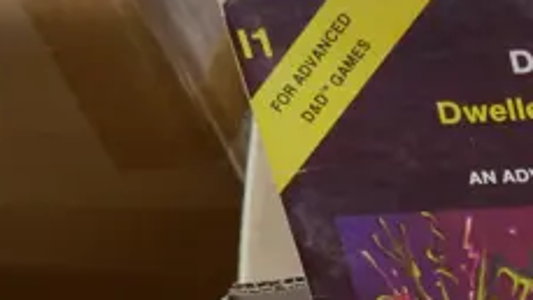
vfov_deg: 7.8
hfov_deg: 13.0
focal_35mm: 146
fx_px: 2064
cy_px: 659
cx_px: 1017
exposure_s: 1/60
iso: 320
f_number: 3.6
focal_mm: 15
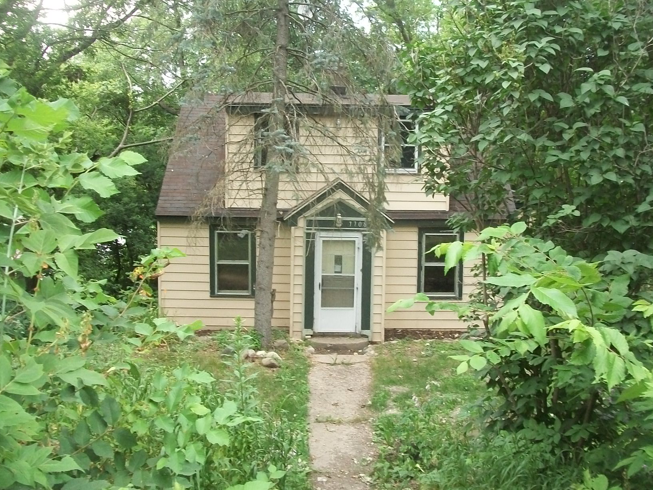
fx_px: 755
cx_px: 358
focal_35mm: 40
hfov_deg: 46.7
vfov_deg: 36.0
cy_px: 229
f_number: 2.9
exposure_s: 1/30
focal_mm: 5.7
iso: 240
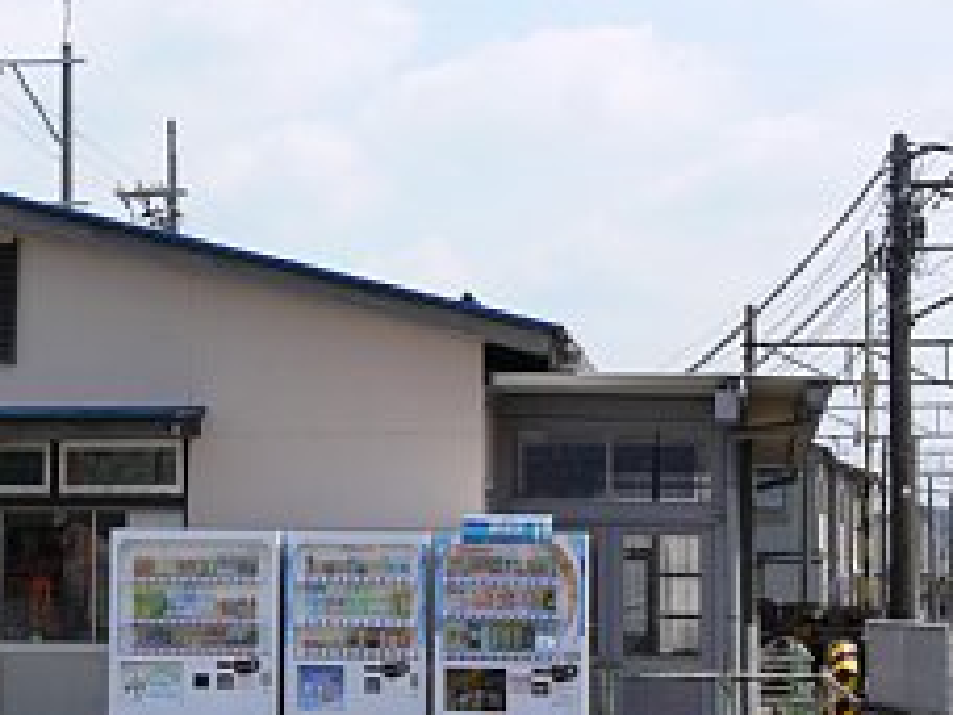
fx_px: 2560
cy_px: 401
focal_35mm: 93
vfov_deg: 15.9
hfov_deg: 20.8
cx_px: 184
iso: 80
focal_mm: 11.2
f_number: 5.6
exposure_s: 1/320
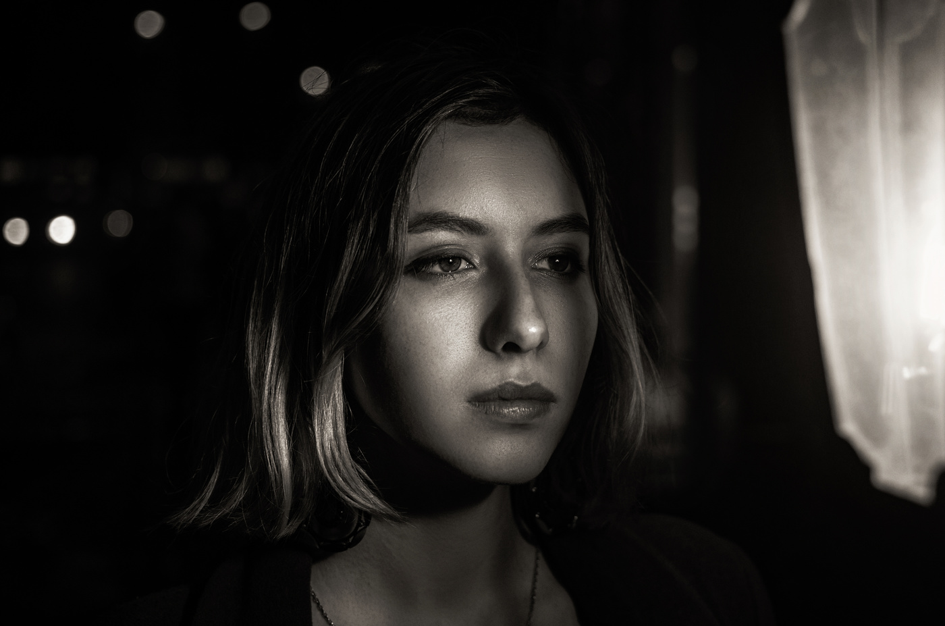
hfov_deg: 37.9
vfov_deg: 25.6
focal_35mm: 52
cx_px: 472
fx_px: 1375
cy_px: 313
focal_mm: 35
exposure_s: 1/320
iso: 320
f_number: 2.8
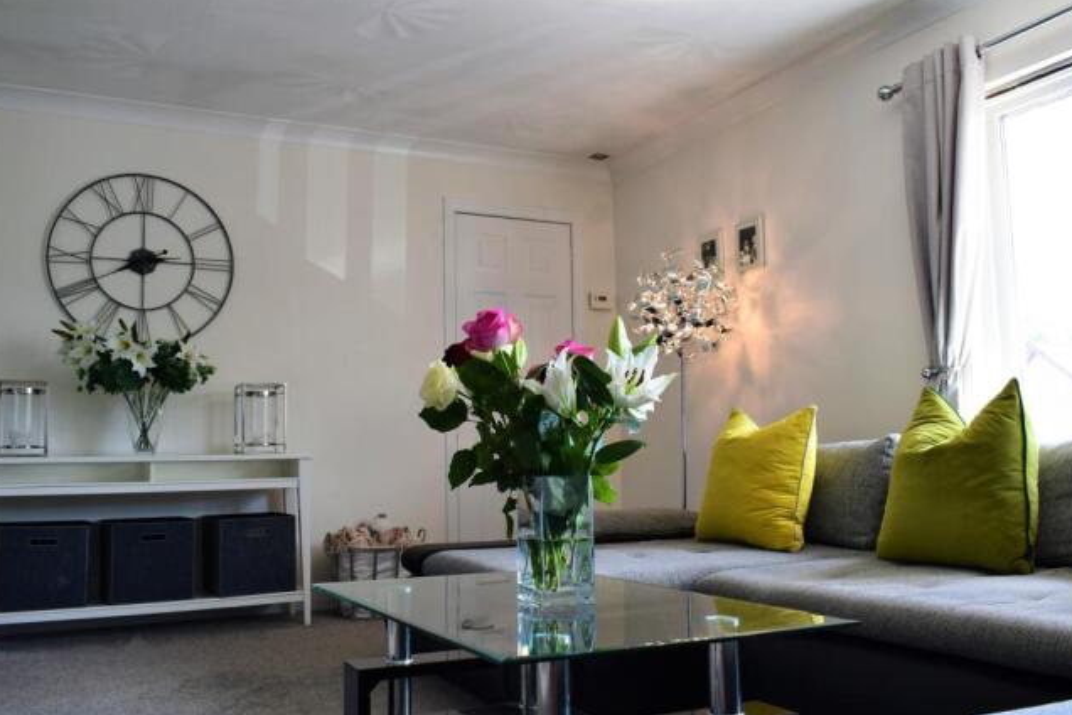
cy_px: 358
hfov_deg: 55.8
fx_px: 1012
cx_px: 542
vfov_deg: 38.9
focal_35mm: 34
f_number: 8
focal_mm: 22
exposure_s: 1/50
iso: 400
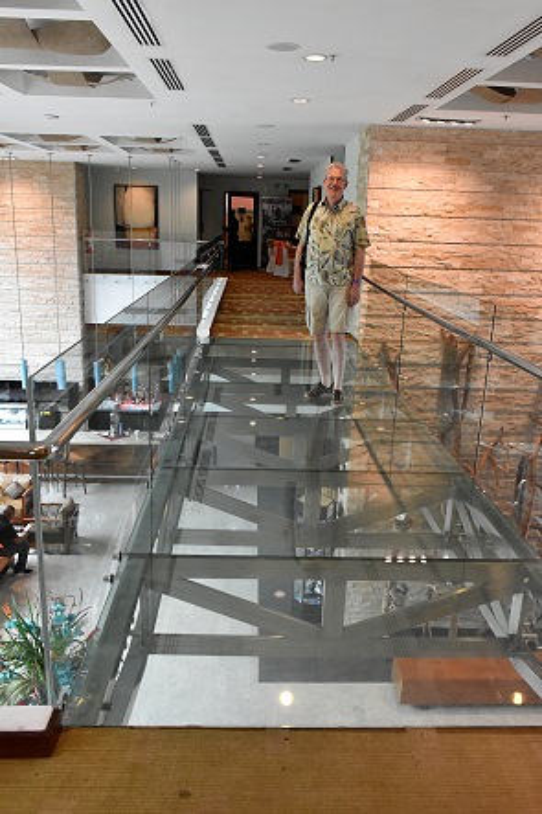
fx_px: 678
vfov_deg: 61.9
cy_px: 407
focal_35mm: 30
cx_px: 271
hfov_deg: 43.6
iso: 2500
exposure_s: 1/80
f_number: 10
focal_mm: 20
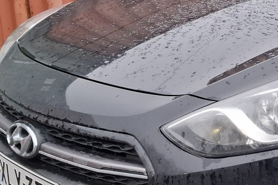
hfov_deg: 24.3
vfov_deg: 17.9
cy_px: 116
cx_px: 331
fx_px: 587
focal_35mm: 76
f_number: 1.8
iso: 50
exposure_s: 1/112
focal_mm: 5.54
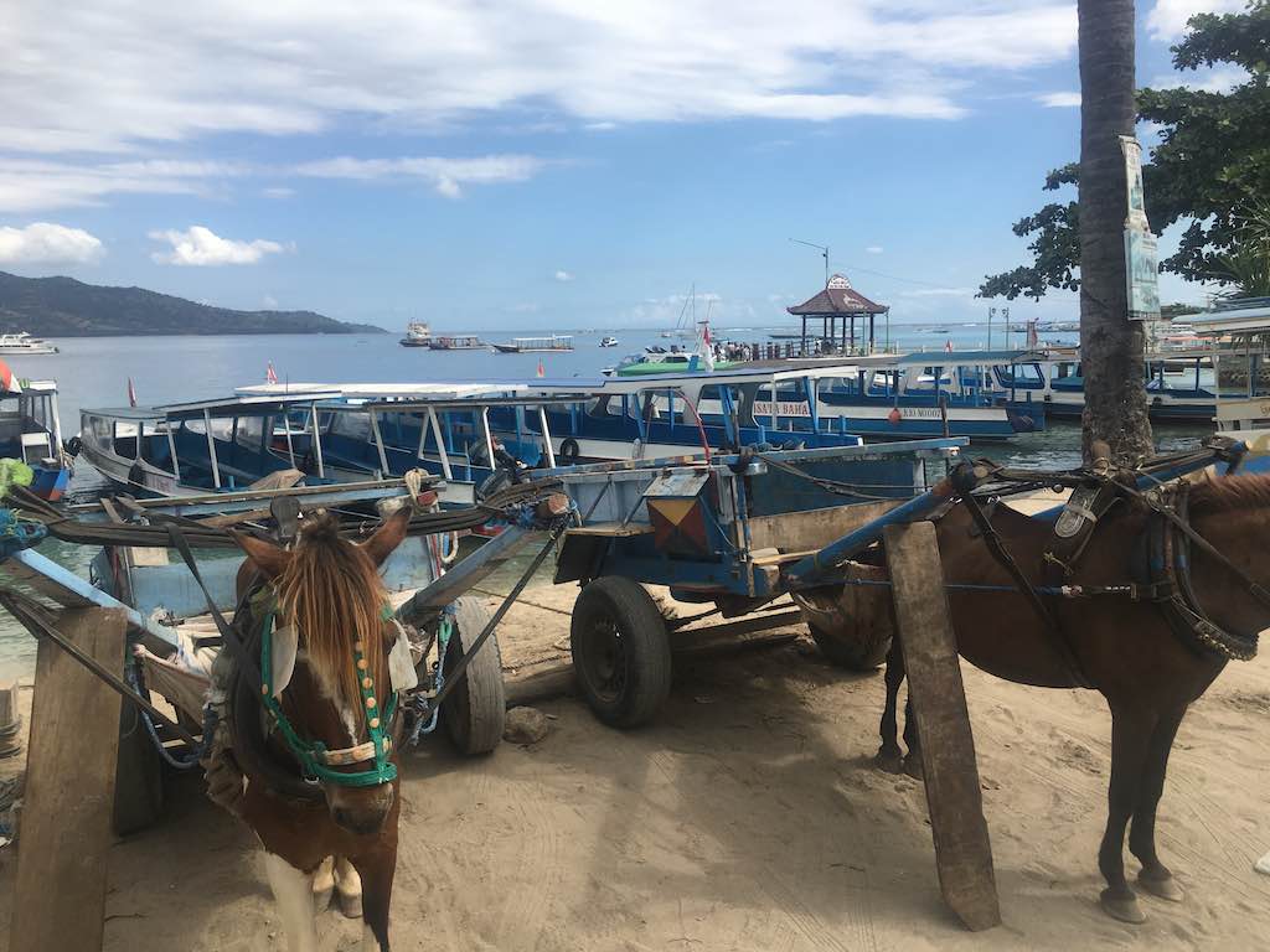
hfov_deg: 61.7
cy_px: 476
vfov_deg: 48.2
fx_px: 1064
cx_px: 635
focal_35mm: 29
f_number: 2.2
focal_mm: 4.15
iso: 25
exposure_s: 1/1374
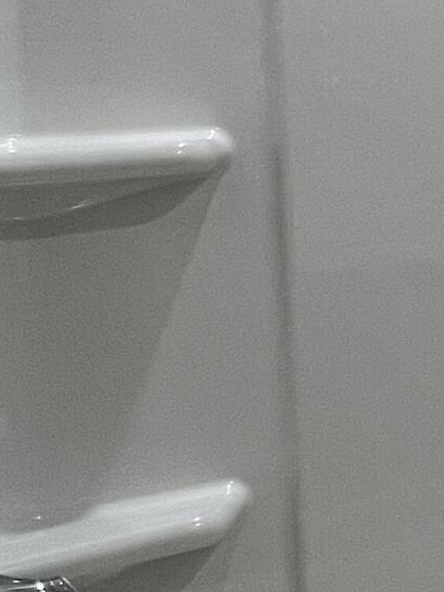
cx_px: 1038
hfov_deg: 14.5
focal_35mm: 70
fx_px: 1197
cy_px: 112
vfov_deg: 27.2
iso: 125
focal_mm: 1.57
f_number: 1.8
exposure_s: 1/120
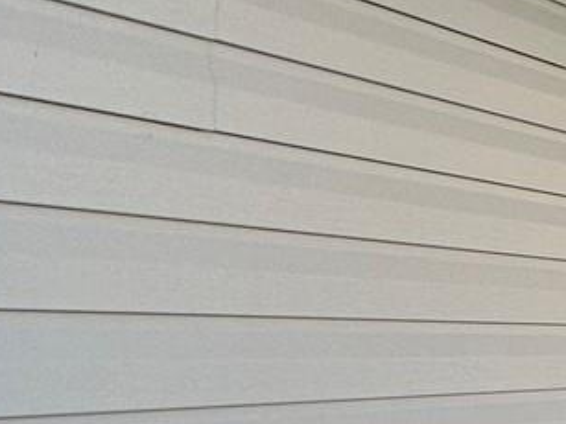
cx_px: 1305
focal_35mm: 73
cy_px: 293
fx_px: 1193
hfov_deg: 15.8
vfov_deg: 20.1
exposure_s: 1/197
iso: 40
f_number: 2.2
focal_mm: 2.22
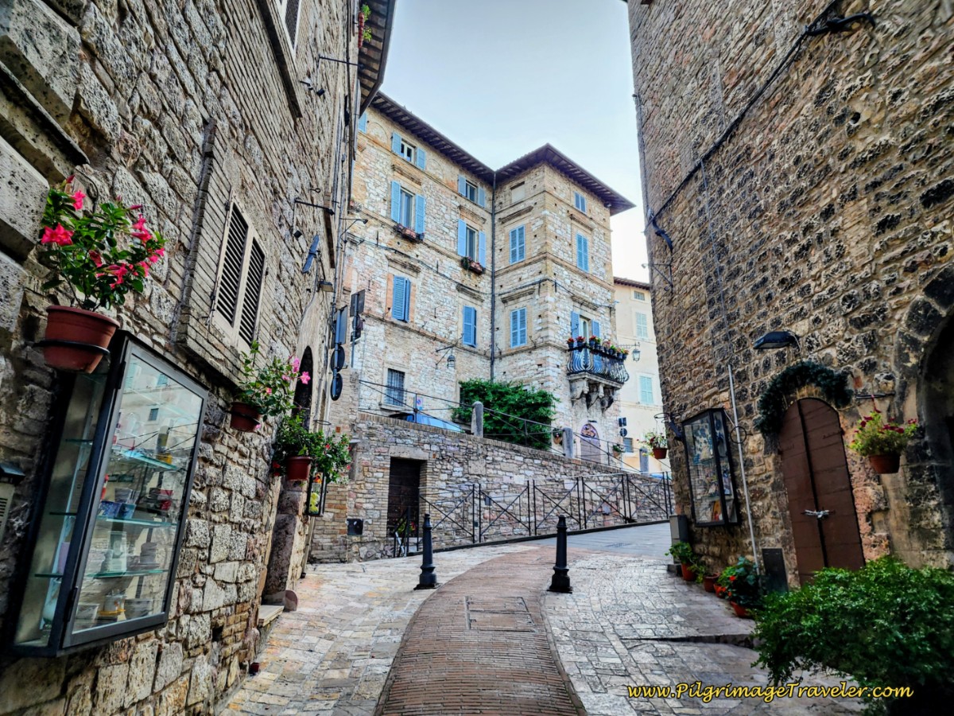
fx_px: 634
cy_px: 358
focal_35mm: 23
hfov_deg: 73.9
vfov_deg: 58.9
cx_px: 477
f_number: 1.8
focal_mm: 6.4
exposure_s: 1/180
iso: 64
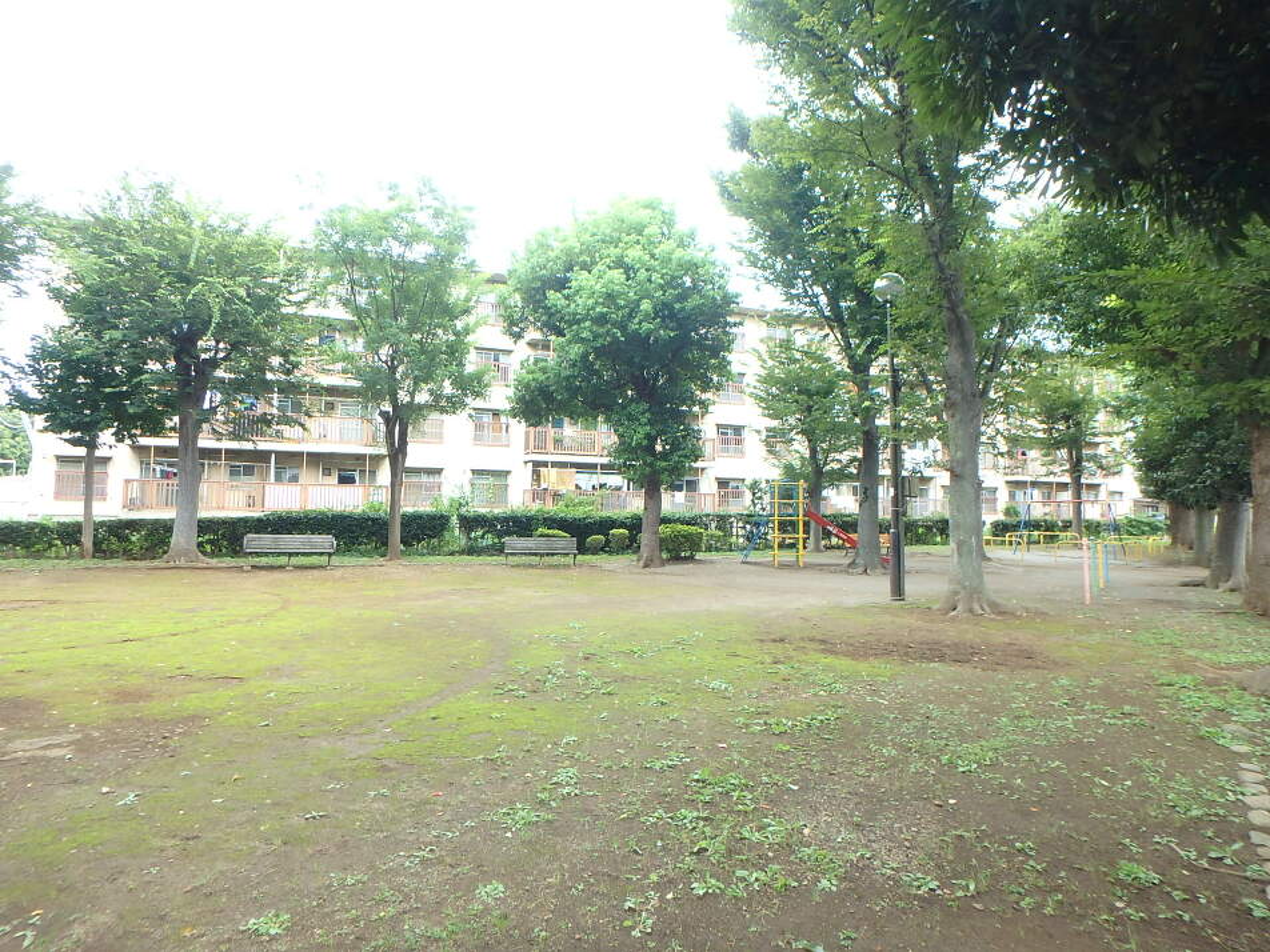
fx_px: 770
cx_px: 635
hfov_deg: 79.0
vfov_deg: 63.4
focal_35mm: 21
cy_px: 476
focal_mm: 3.7
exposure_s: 1/100
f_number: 3.5
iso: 125
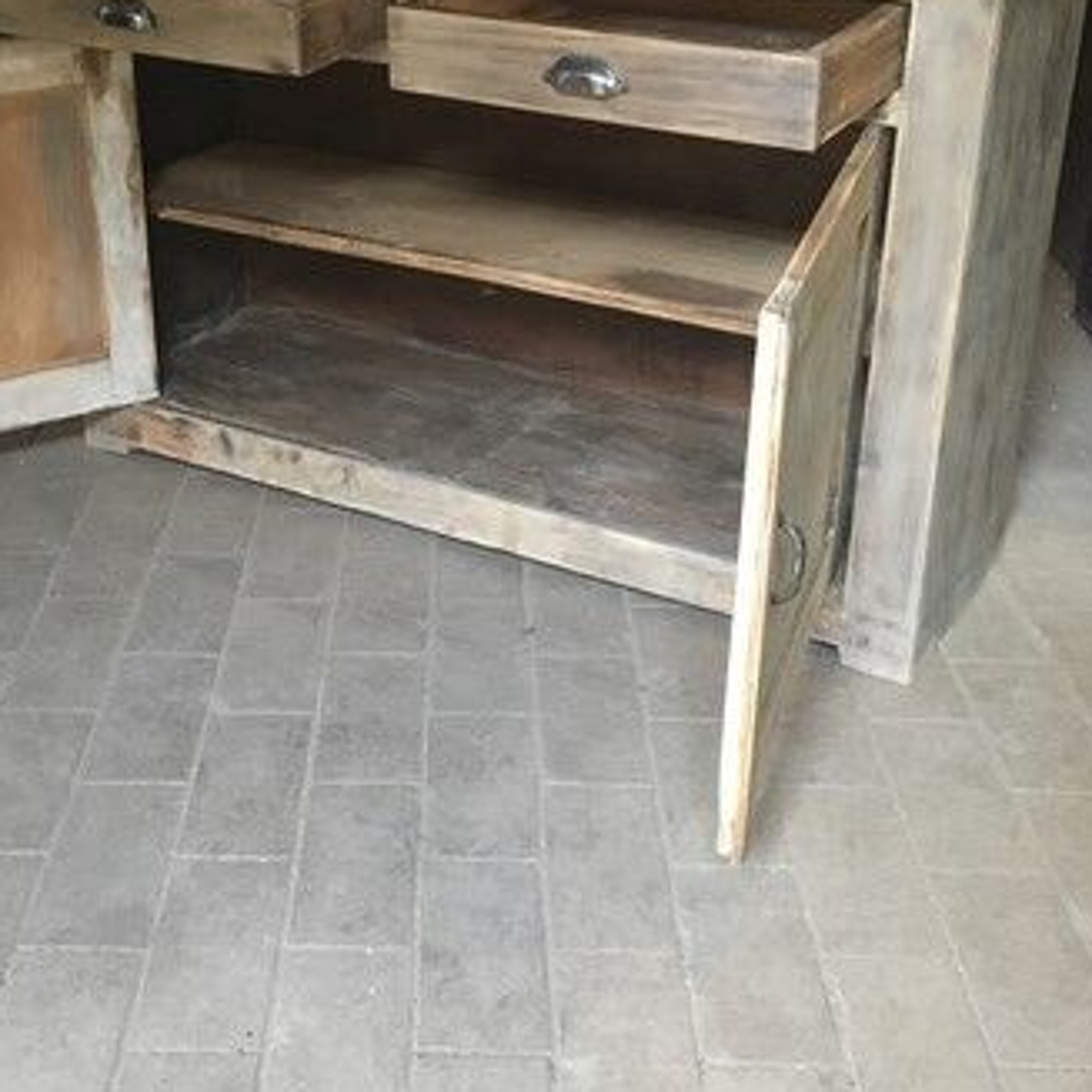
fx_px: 1677
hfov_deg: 35.9
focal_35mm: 47
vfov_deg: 35.8
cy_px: 397
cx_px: 421
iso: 200
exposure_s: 1/25
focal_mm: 4.15
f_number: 2.2
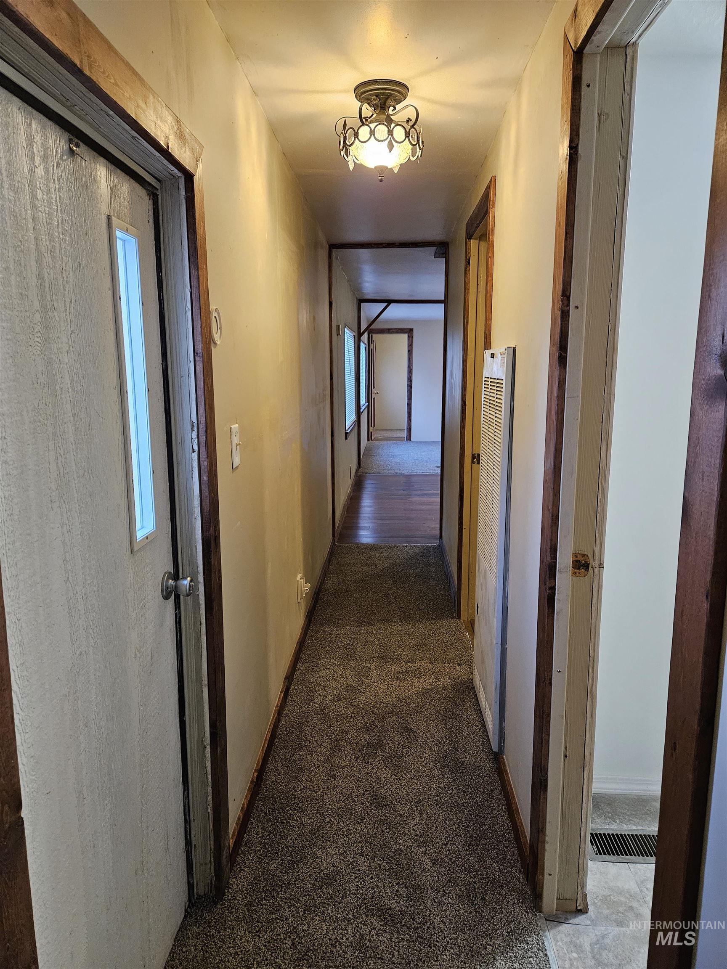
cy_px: 484
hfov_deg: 58.9
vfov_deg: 73.9
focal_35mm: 23
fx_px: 644
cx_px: 364
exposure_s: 1/120
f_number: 1.8
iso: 1000
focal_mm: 5.4
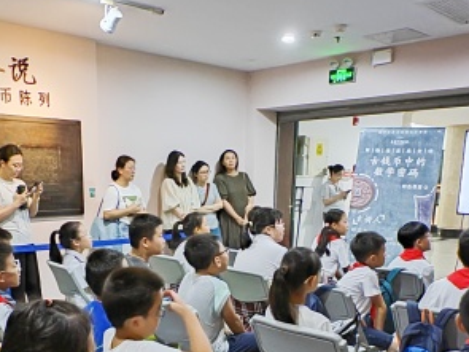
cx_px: 199
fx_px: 515
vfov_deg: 35.8
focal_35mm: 38
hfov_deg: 48.8
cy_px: 304
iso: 1000
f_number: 2.2
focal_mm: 2.16
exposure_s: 1/25
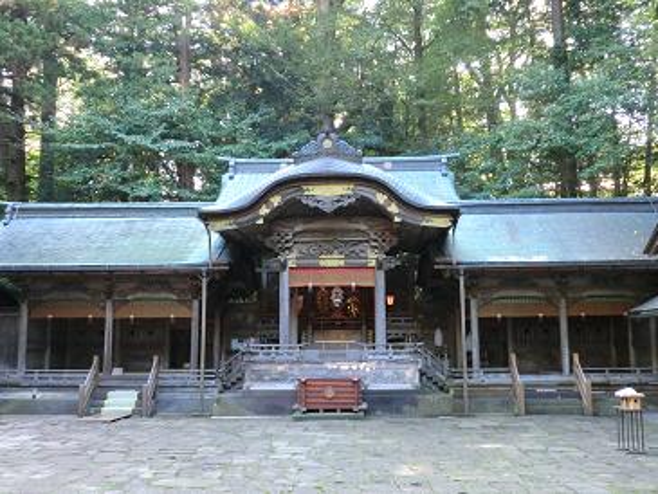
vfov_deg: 37.7
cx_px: 329
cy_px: 247
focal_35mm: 38
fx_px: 723
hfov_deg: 49.0
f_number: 3.9
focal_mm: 6.9
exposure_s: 1/60
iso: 320
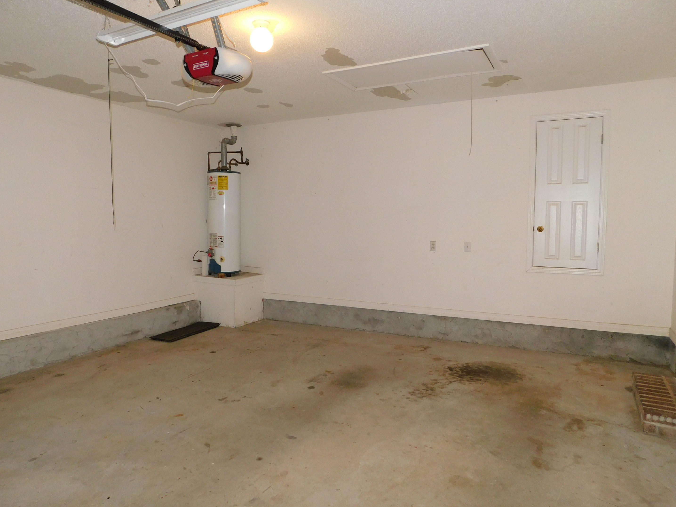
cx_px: 338
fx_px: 469
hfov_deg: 71.6
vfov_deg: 56.8
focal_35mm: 24
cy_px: 257
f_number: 3
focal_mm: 4
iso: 200
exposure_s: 1/30
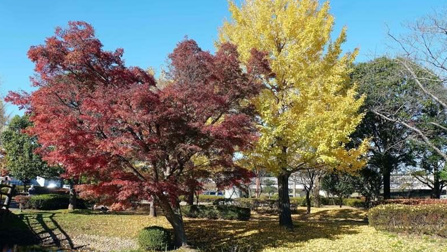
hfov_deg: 66.1
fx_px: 344
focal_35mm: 29
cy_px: 109
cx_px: 224
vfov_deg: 40.1
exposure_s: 1/160
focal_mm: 18
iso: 100
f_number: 8
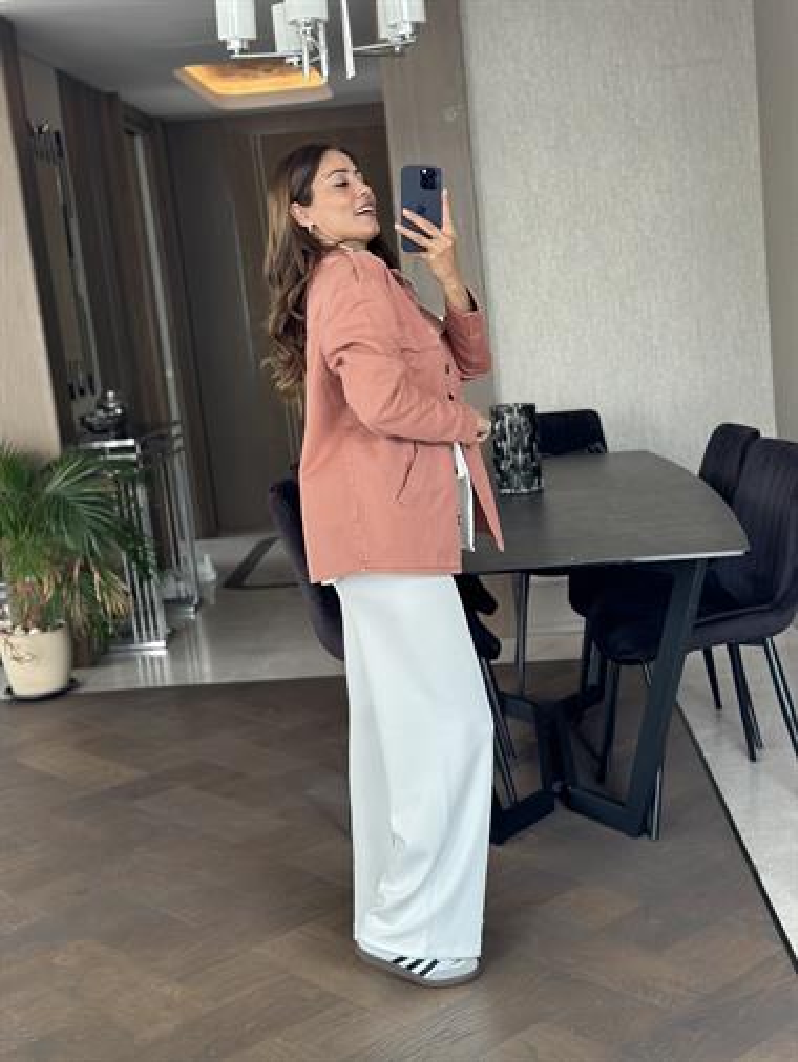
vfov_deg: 39.6
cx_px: 399
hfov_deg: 30.3
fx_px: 1474
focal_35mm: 48
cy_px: 531
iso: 125
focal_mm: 6.86
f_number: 1.78
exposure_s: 1/81
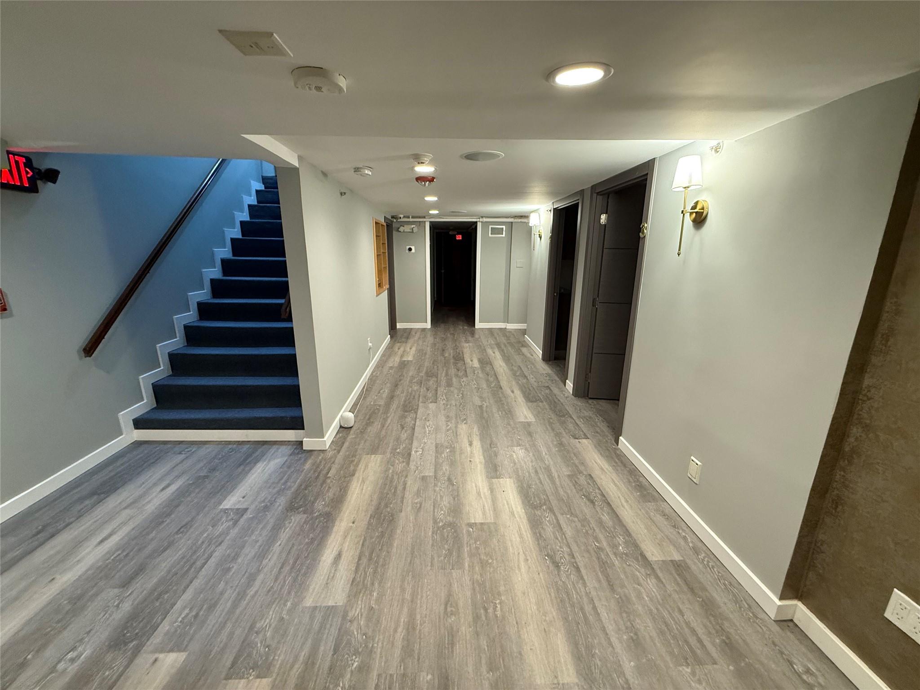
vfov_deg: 85.7
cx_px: 460
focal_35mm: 14
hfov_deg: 102.1
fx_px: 372
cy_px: 345
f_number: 2.2
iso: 320
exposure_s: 1/60
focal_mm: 2.22
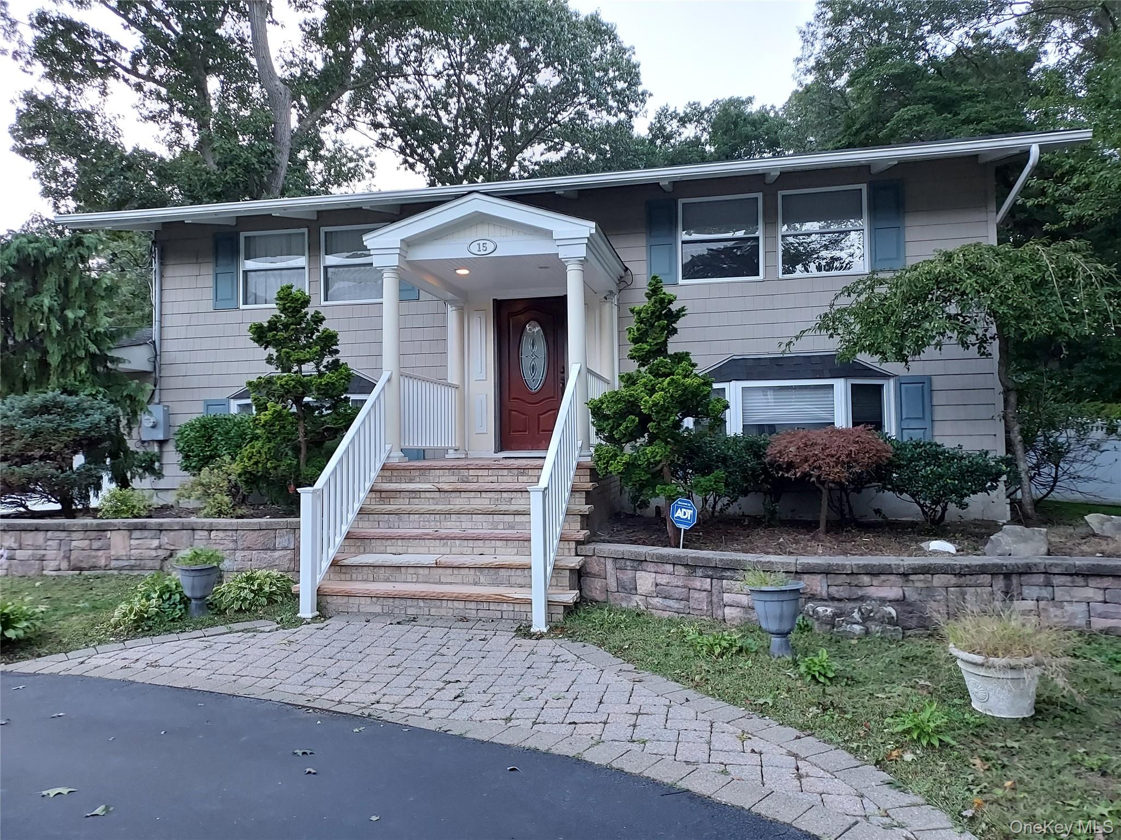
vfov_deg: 56.8
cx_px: 560
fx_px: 777
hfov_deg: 71.6
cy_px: 420
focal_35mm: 24
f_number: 1.8
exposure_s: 1/60
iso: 400
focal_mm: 4.6
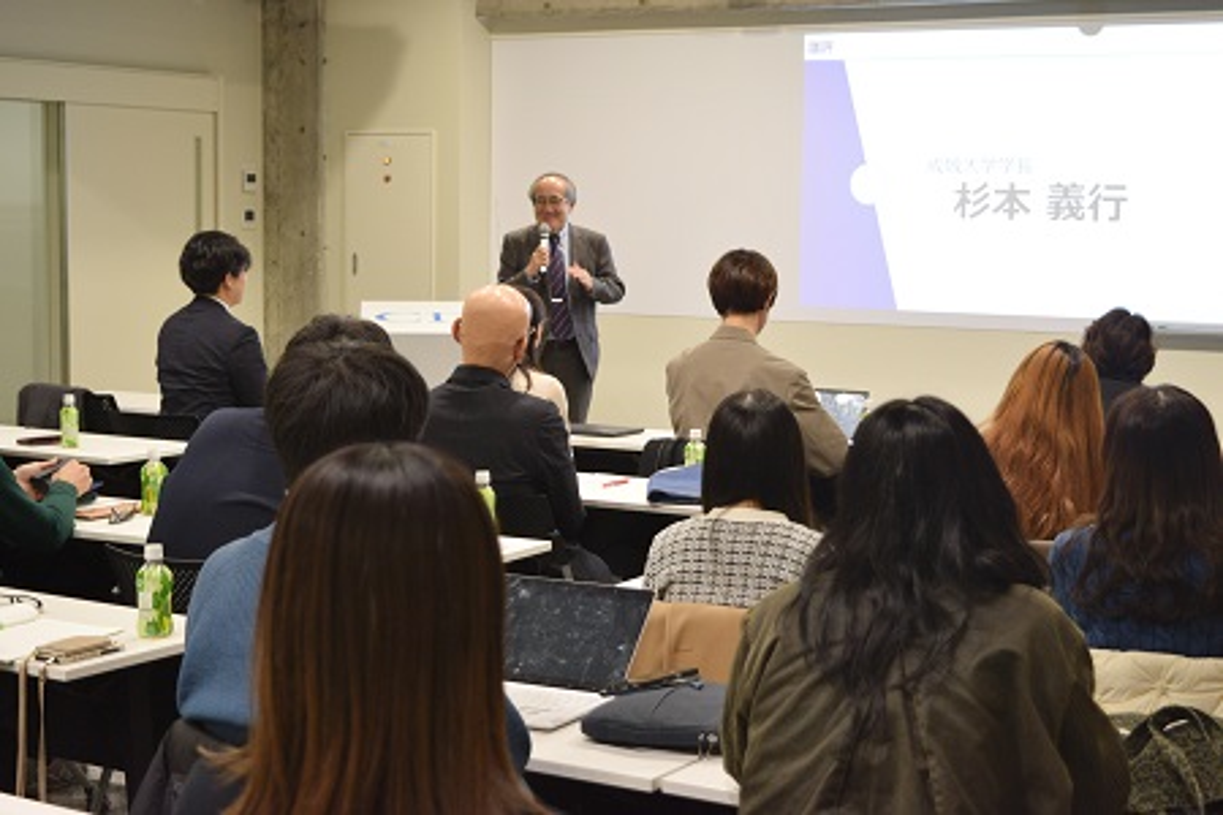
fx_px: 2038
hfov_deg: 33.4
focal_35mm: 60
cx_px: 612
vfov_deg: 22.6
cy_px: 408
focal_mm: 40
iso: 1000
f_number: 5
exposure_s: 1/60
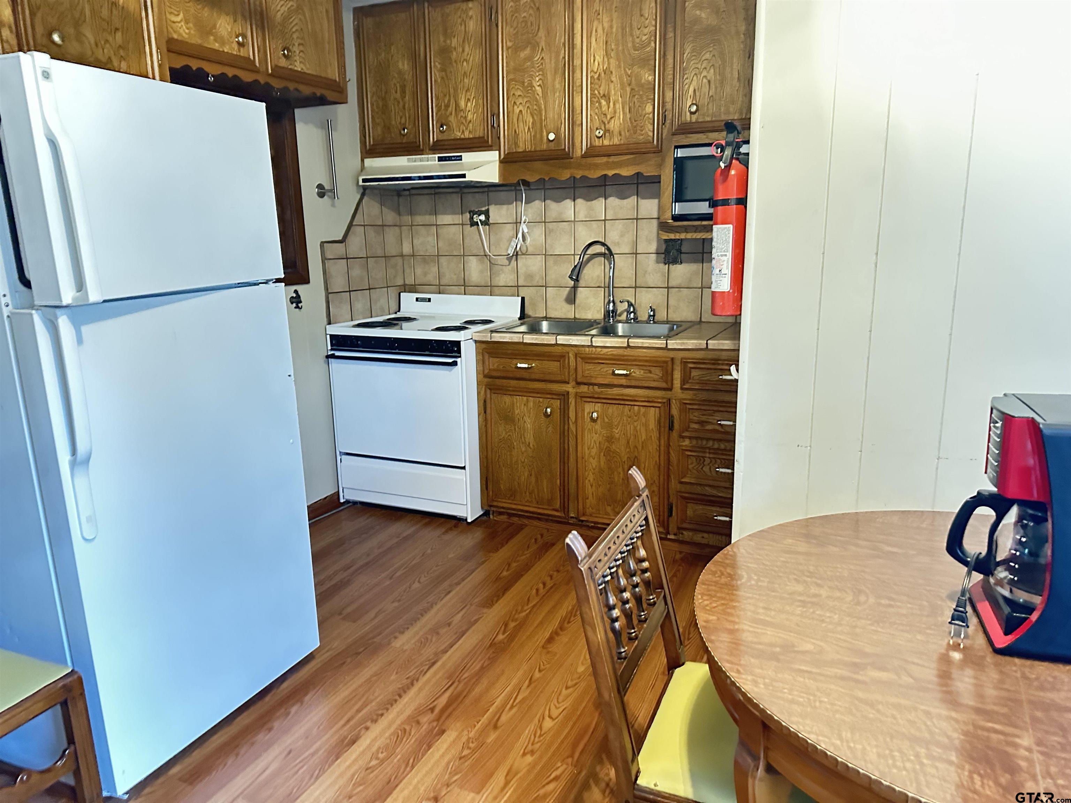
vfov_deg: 56.8
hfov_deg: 71.6
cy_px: 402
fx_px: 743
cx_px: 536
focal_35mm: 24
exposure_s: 1/20
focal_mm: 6.86
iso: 1600
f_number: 1.78
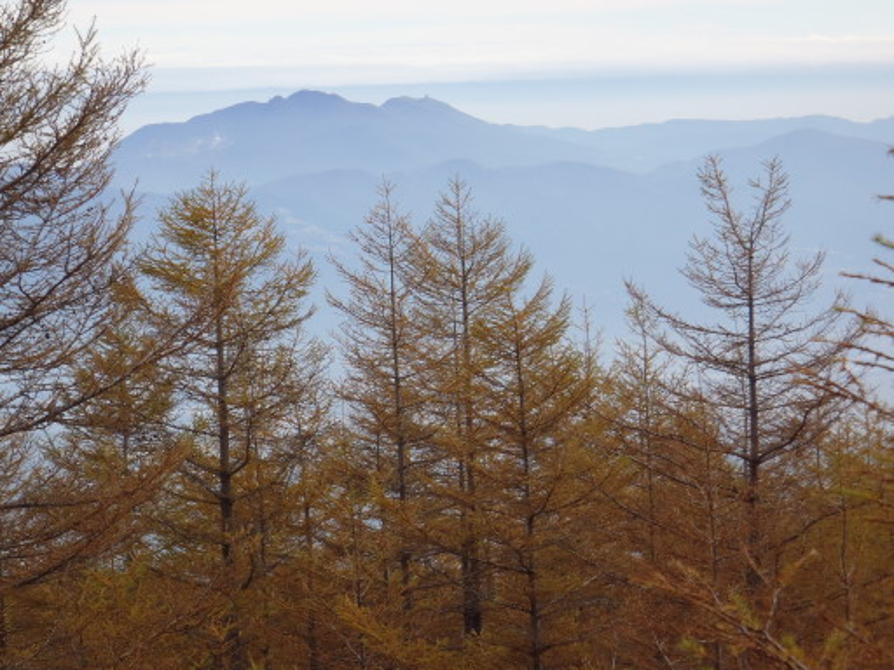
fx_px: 3616
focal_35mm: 140
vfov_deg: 10.6
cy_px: 335
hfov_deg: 14.1
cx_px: 447
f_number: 5.9
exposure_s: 1/250
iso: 100
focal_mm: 25
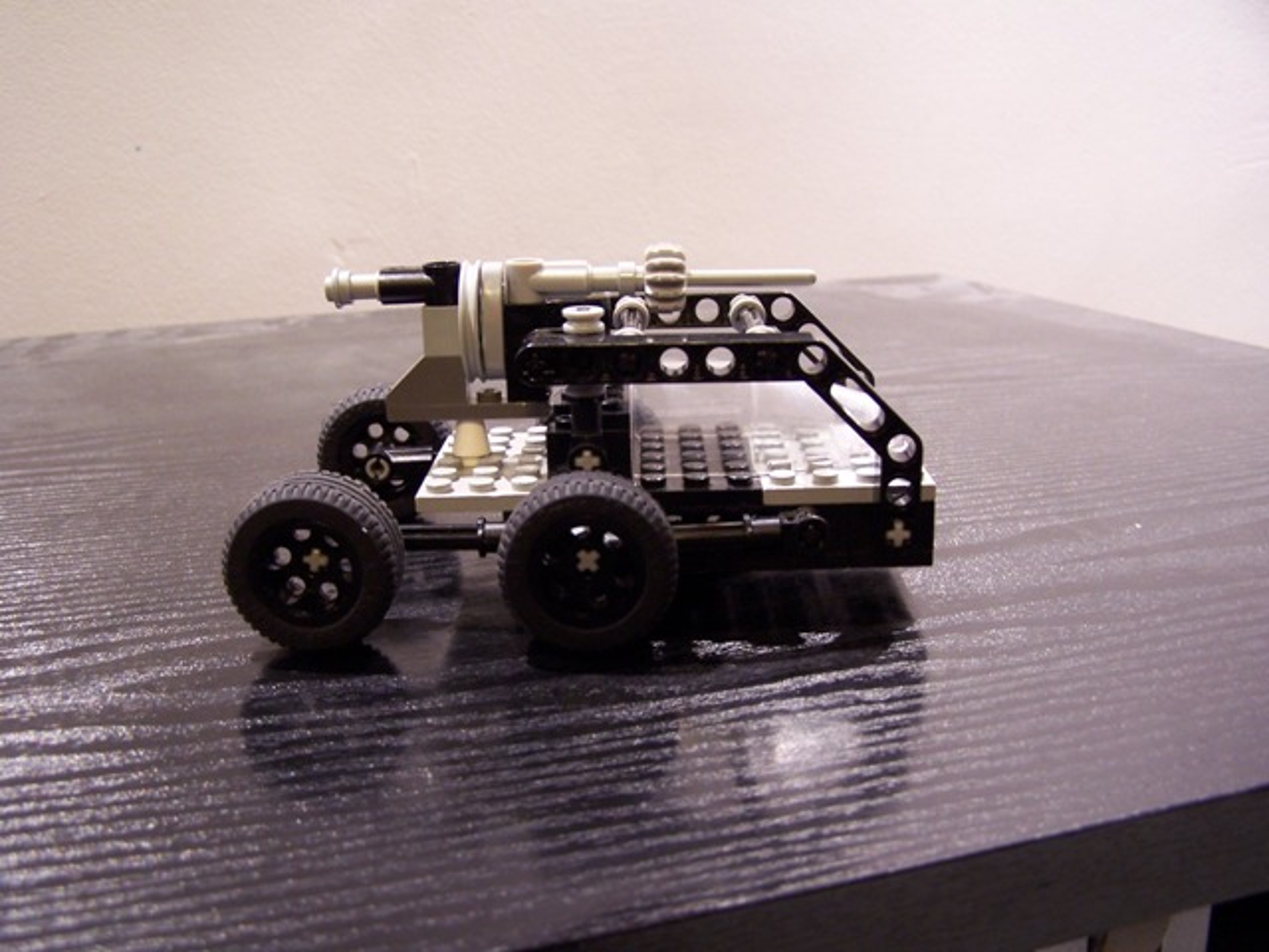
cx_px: 634
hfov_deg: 49.0
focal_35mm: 38
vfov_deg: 37.7
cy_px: 476
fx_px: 1393
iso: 140
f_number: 2.8
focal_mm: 6.3
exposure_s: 1/8
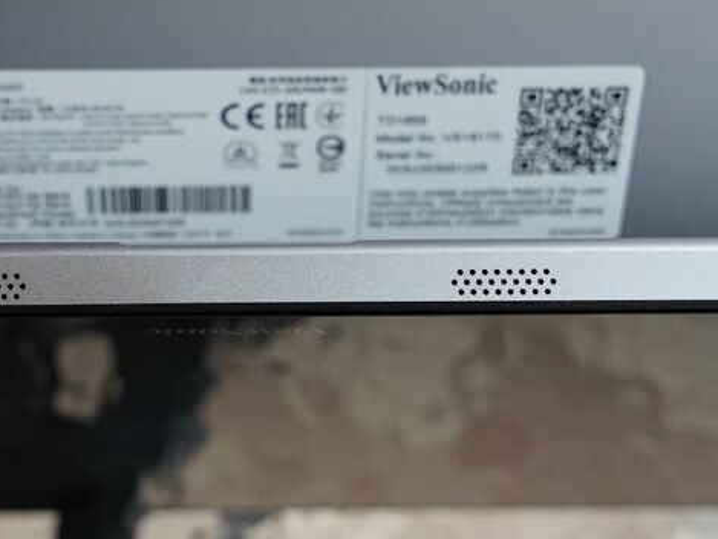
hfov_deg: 33.8
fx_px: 1162
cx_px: 202
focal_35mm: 56
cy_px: 263
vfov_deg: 26.1
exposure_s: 1/160
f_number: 5.6
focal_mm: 33
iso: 5000
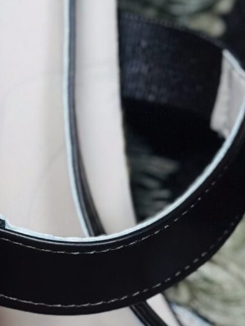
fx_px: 2207
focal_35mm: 234
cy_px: 241
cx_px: 282
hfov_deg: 6.3
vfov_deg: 8.4
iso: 80
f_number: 1.78
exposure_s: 1/587
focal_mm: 6.86
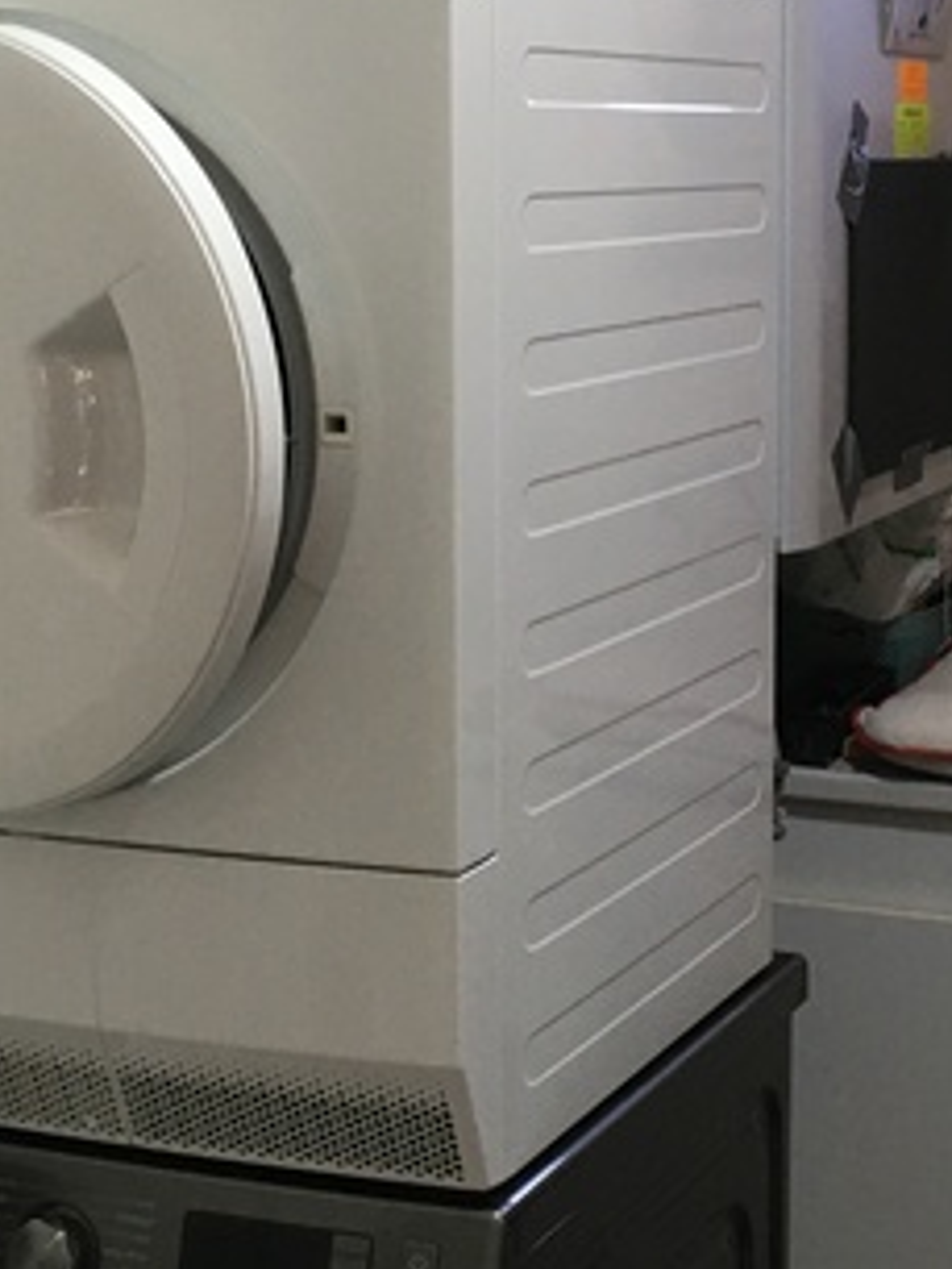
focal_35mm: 73
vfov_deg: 26.6
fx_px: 2675
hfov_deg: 20.0
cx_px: 728
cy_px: 478
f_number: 2.2
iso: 125
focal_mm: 4.15
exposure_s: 1/33
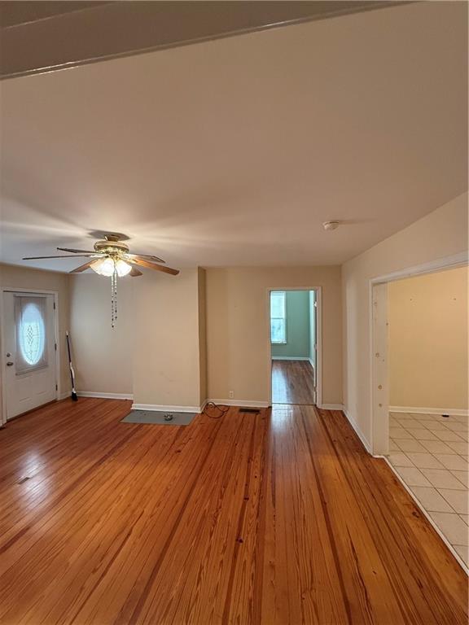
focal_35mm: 14
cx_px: 234
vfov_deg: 102.1
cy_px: 312
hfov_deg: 85.7
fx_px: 253
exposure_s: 1/120
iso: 400
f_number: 2.2
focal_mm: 2.22
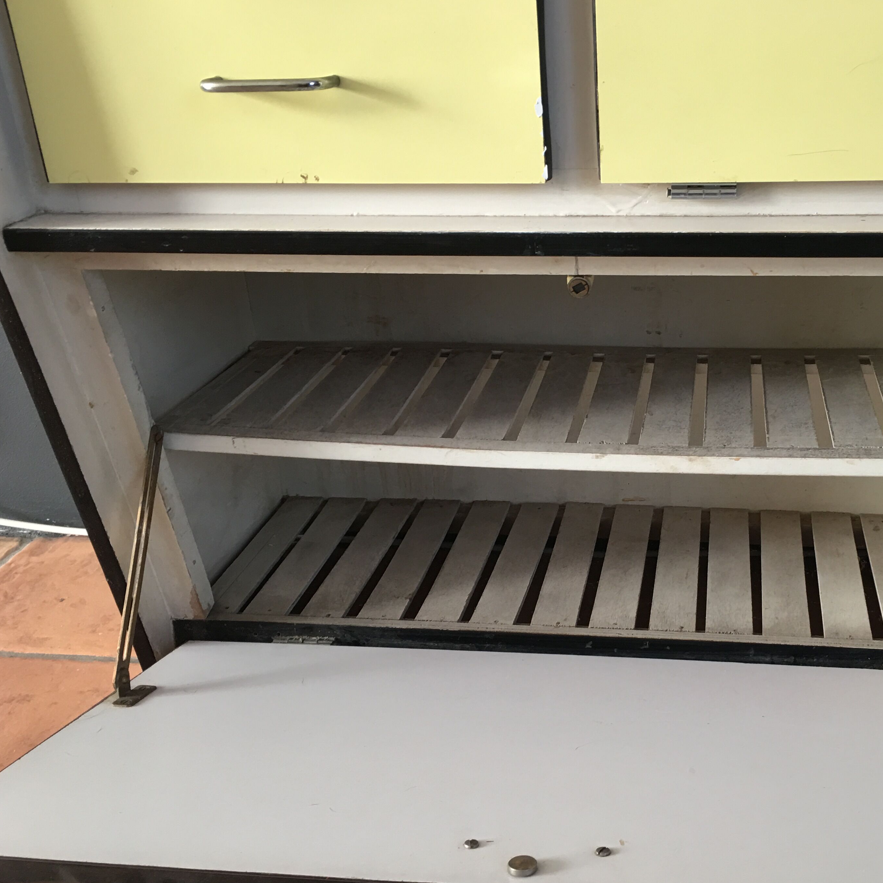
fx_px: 1097
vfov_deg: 43.8
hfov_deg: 43.0
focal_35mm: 38
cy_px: 474
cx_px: 616
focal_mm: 4.15
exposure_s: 1/17
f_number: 2.2
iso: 40
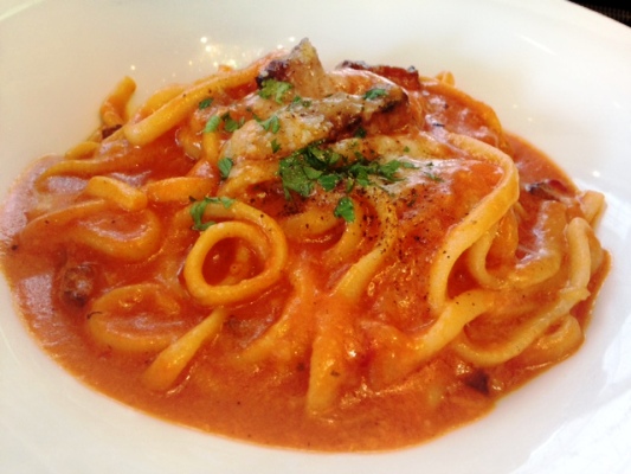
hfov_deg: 55.3
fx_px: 602
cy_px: 237
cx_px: 316
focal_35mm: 33
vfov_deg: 43.0
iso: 100
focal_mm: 4.12
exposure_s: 1/20
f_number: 2.4
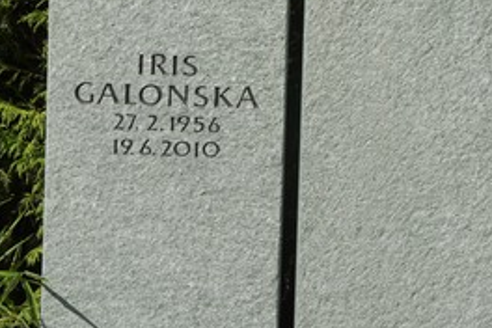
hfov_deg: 17.8
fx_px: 1572
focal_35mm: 115
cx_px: 268
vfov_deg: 11.9
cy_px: 86
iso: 200
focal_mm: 44
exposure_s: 1/400
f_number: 9
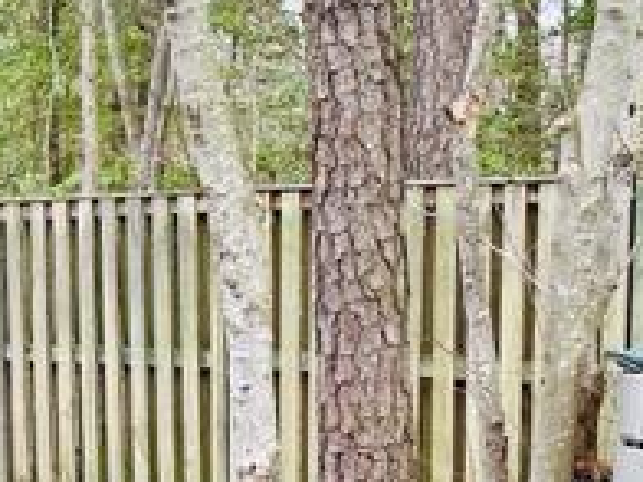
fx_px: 1579
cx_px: -7
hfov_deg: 22.1
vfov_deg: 16.9
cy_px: 498
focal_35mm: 85
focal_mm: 4.2
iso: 32
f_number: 1.6
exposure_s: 1/197
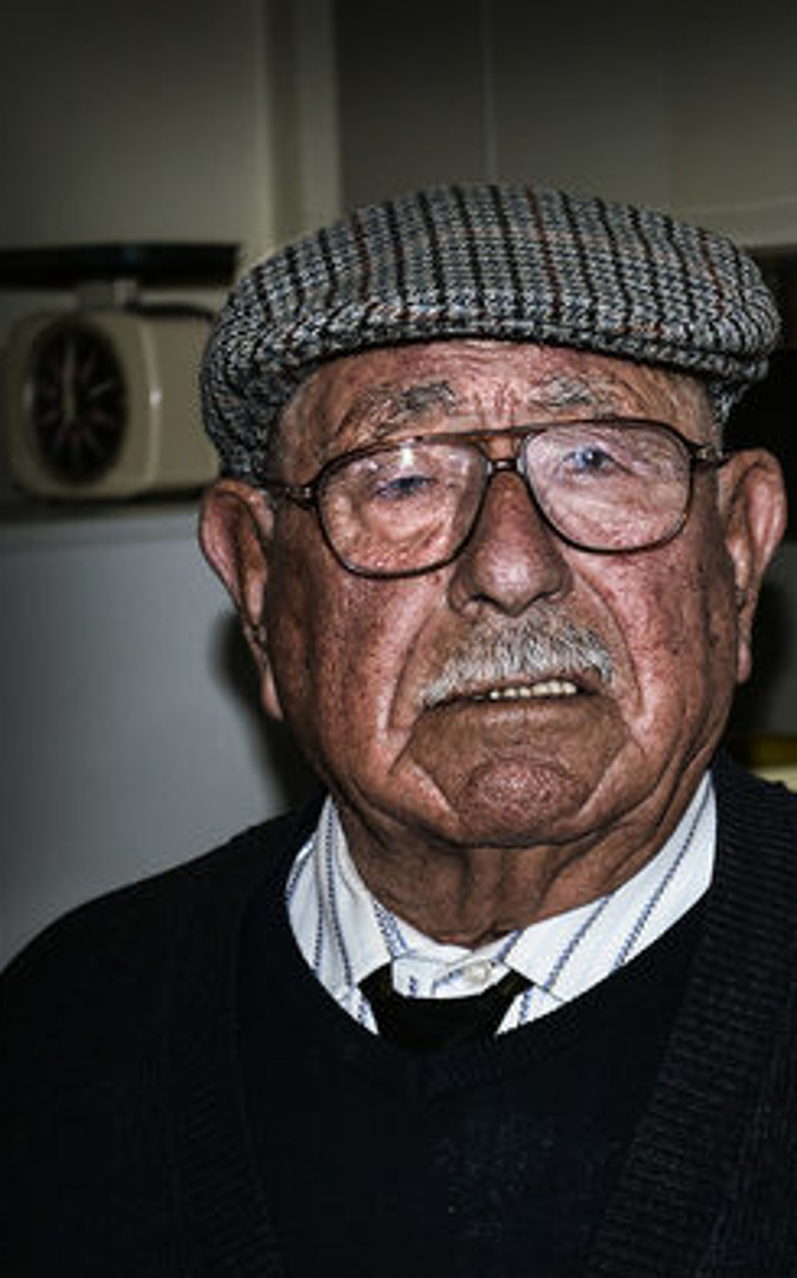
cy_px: 641
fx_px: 3900
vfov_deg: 18.6
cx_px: 826
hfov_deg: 11.5
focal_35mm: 112
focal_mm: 48
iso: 400
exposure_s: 1/200
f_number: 5.3
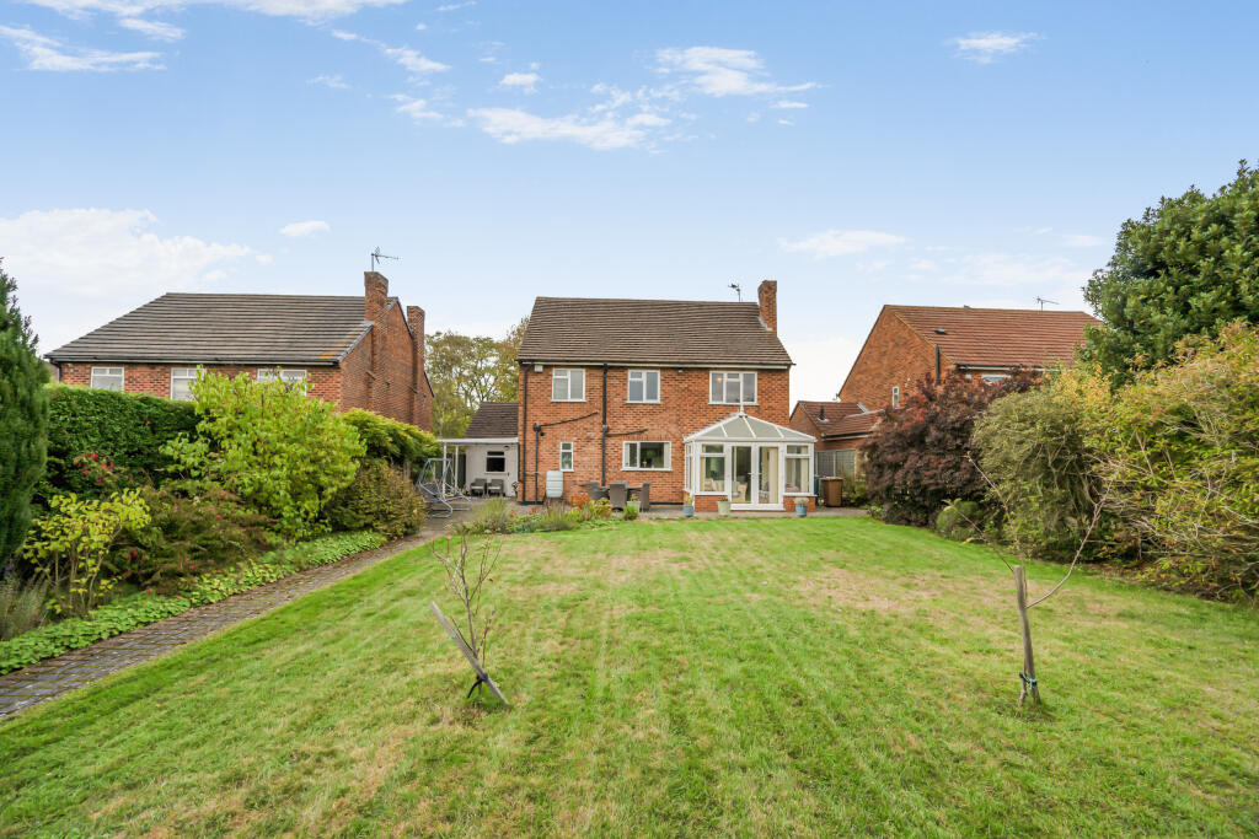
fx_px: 490
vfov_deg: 81.2
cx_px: 630
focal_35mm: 14
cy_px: 420
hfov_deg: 104.2
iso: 400
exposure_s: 1/1250
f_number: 7.1
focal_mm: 14
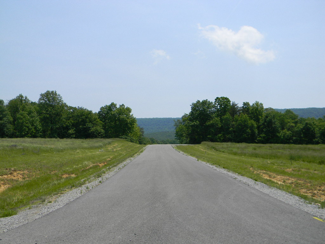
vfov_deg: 39.7
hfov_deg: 51.4
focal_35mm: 36
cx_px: 162
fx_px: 338
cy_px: 122
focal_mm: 6.4
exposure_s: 1/300
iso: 80
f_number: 7.4
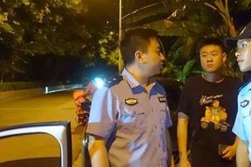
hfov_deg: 38.3
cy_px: 54
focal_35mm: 50
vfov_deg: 26.8
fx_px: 348
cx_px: 198
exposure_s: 1/50
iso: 3200
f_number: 1.8
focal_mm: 8.8
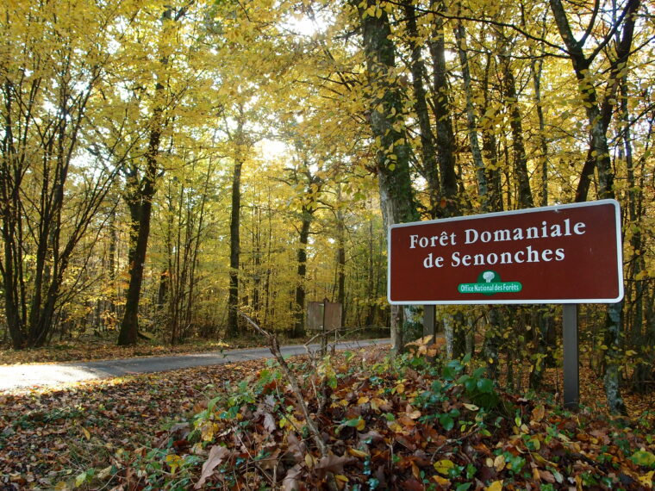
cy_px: 246
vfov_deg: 49.7
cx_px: 328
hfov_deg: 63.4
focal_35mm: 28
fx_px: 530
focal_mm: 6
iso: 200
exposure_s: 1/40
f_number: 2.5
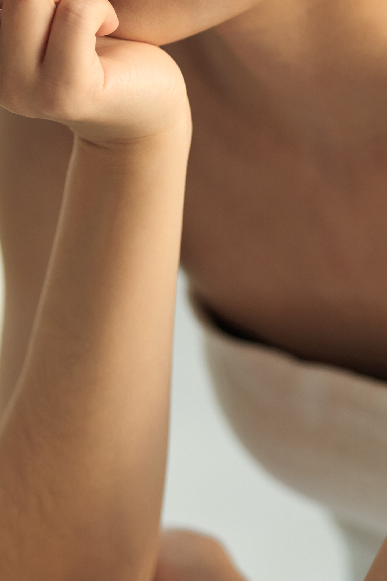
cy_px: 200
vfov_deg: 8.2
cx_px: 124
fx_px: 4064
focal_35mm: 252
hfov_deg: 5.5
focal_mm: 112
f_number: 2.8
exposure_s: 1/200
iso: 250
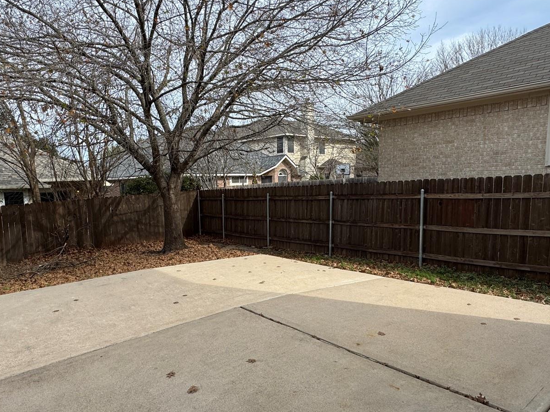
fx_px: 381
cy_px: 229
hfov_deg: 71.5
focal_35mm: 24
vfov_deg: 56.7
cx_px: 260
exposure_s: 1/1034
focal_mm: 2.22
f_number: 2.2
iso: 50
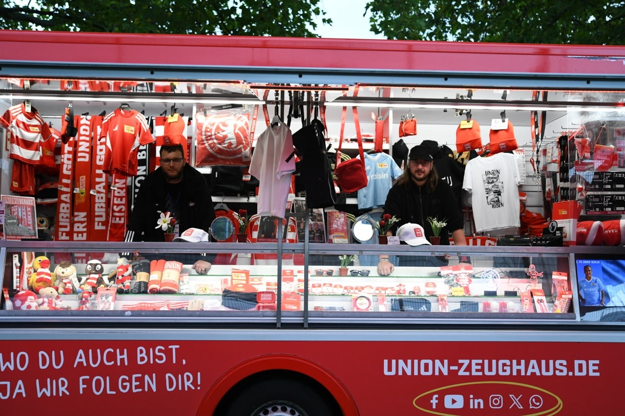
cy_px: 208
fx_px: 608
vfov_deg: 37.8
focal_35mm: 35
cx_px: 312
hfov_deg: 54.4
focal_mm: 35
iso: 2000
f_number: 2.8
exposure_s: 1/500
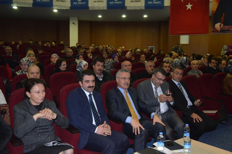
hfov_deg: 53.2
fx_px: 232
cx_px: 116
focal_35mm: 36
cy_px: 77
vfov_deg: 36.7
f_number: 4
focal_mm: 24
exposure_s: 1/60
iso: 3200
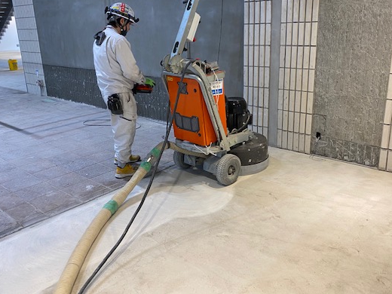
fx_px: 362
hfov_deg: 56.8
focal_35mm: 32
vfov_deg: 44.1
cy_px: 138
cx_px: 201
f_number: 1.8
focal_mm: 4.25
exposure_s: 1/50
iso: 64
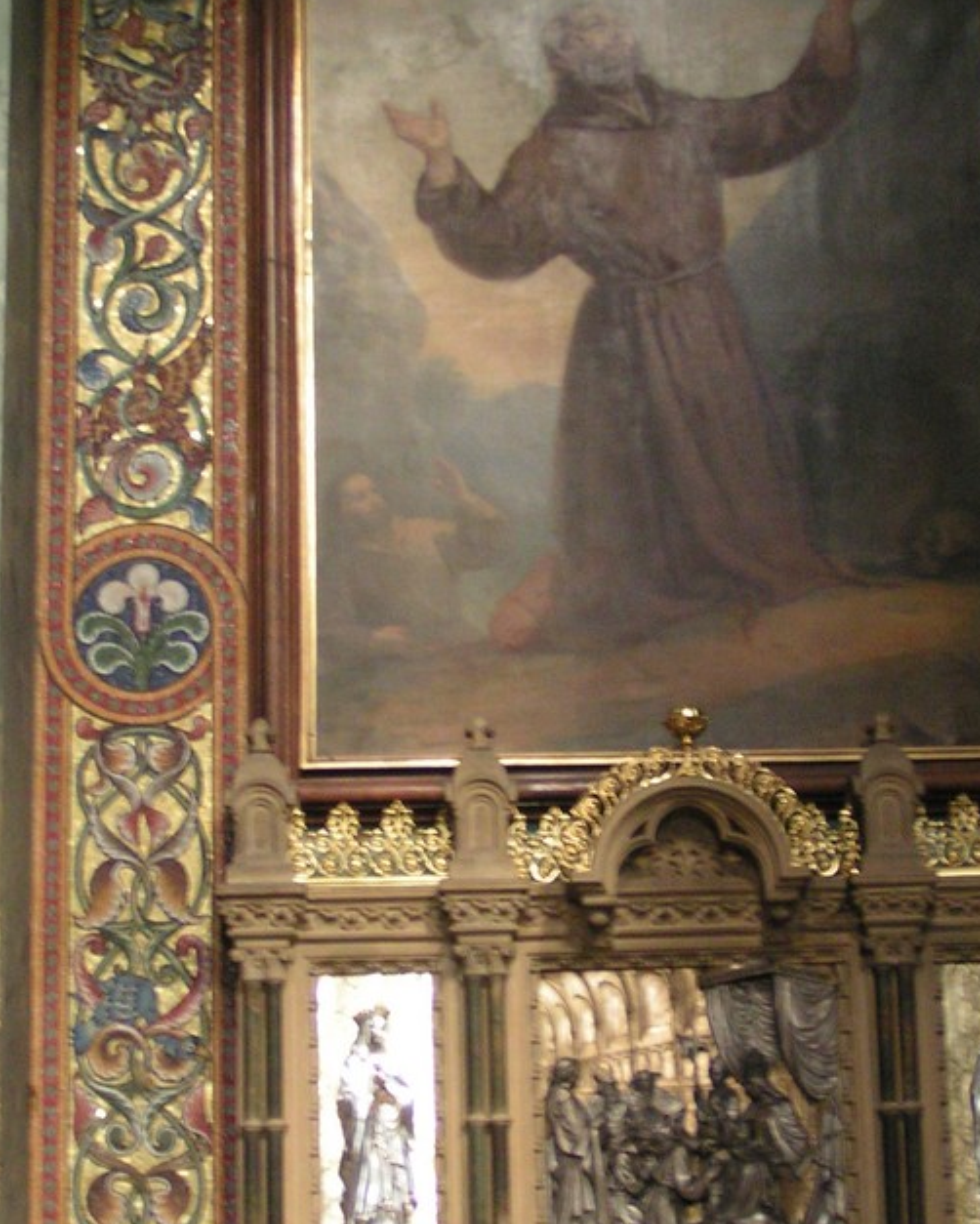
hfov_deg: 19.6
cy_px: 692
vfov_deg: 24.4
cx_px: 619
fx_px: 2827
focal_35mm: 78
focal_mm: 7.3
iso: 200
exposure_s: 1/3
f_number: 2.8
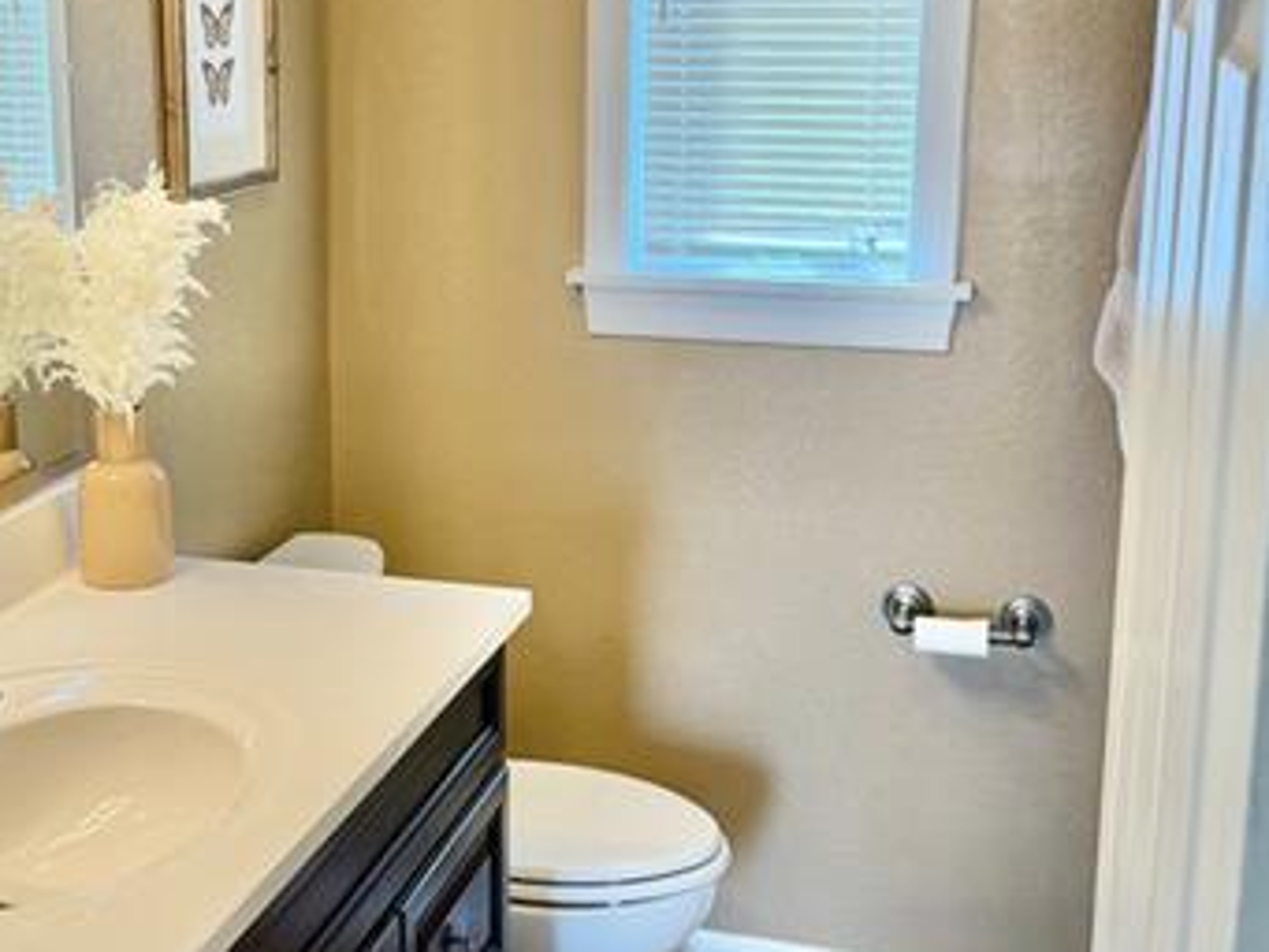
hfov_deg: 35.2
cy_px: 390
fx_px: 1980
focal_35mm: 54
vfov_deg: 27.0
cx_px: 413
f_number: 1.78
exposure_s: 1/170
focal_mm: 6.76
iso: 80
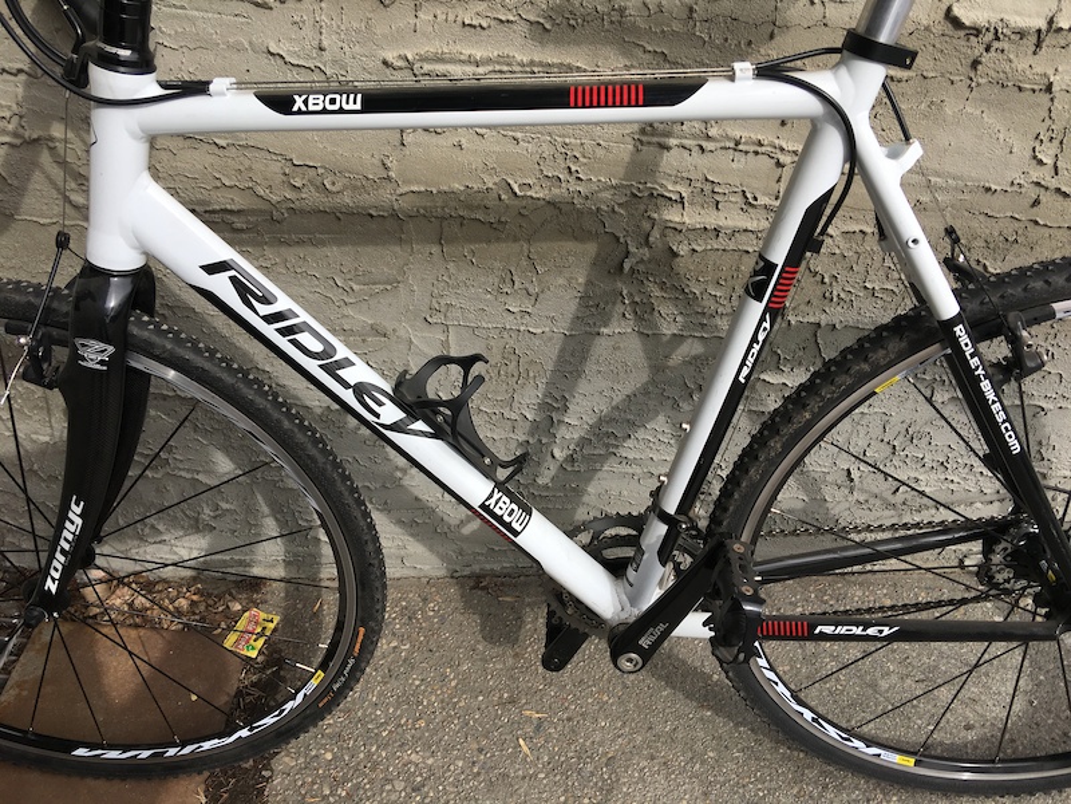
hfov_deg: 61.7
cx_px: 536
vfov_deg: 48.2
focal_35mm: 29
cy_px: 402
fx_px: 897
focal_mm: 4.15
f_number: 2.2
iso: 25
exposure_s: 1/686
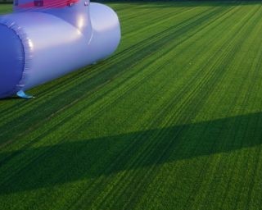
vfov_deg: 19.8
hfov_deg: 24.3
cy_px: -49
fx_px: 558
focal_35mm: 72
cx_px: 300
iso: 100
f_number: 9
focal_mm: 16
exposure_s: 1/125
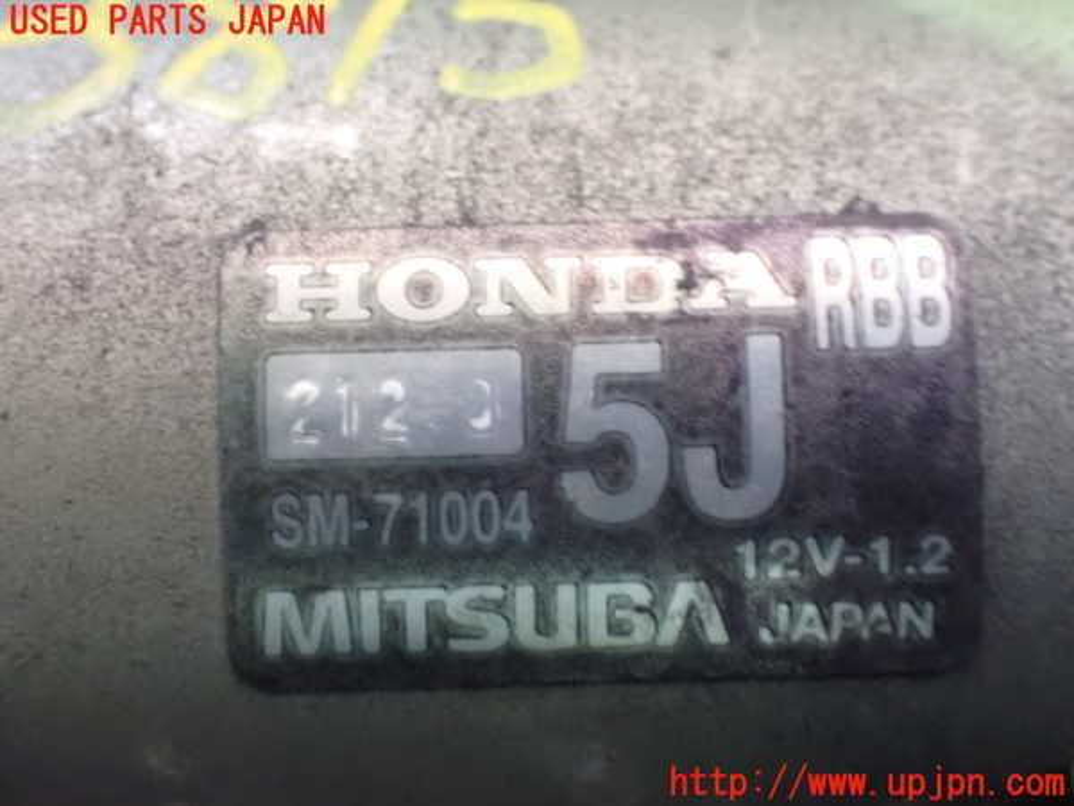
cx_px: 537
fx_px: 1458
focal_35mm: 47
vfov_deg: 30.9
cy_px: 403
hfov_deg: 40.4
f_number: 3.1
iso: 1600
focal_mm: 8.4
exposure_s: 1/13
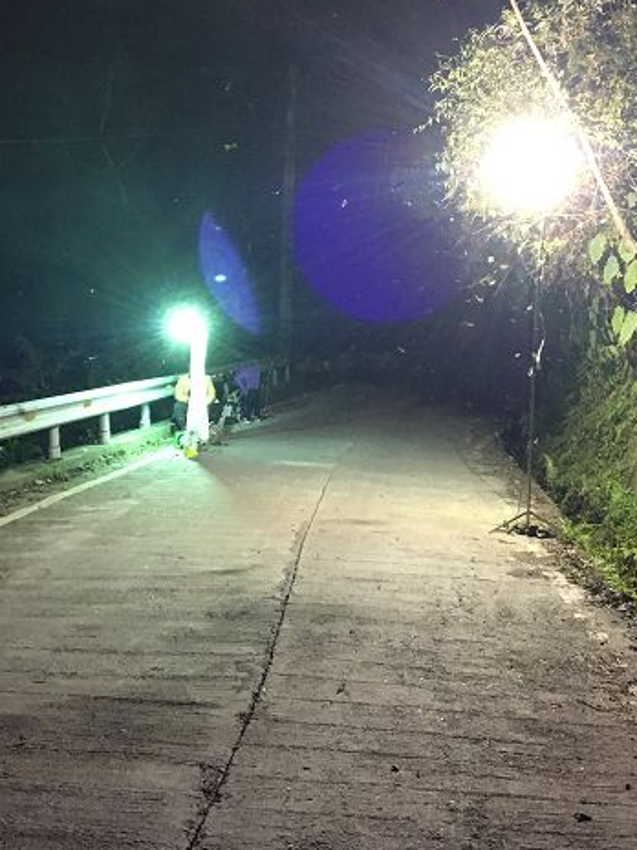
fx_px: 1178
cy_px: 240
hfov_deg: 30.2
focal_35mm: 48
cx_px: 362
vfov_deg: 38.9
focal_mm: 4.15
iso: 200
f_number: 2.2
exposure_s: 1/15
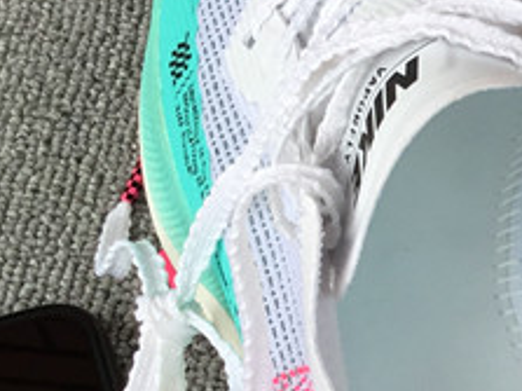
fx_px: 1884
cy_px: 287
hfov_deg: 15.0
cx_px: 698
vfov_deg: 11.8
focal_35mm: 125
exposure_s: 1/183
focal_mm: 3.3
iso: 25
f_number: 2.4
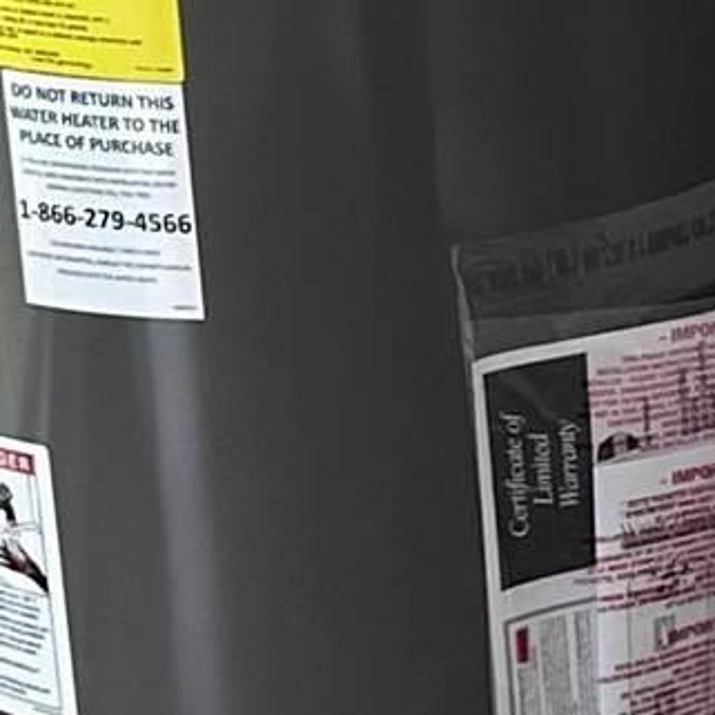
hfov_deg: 7.9
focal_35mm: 203
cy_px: 143
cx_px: 1835
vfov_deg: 8.6
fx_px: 4744
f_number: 1.78
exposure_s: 1/121
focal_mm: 6.86
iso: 100
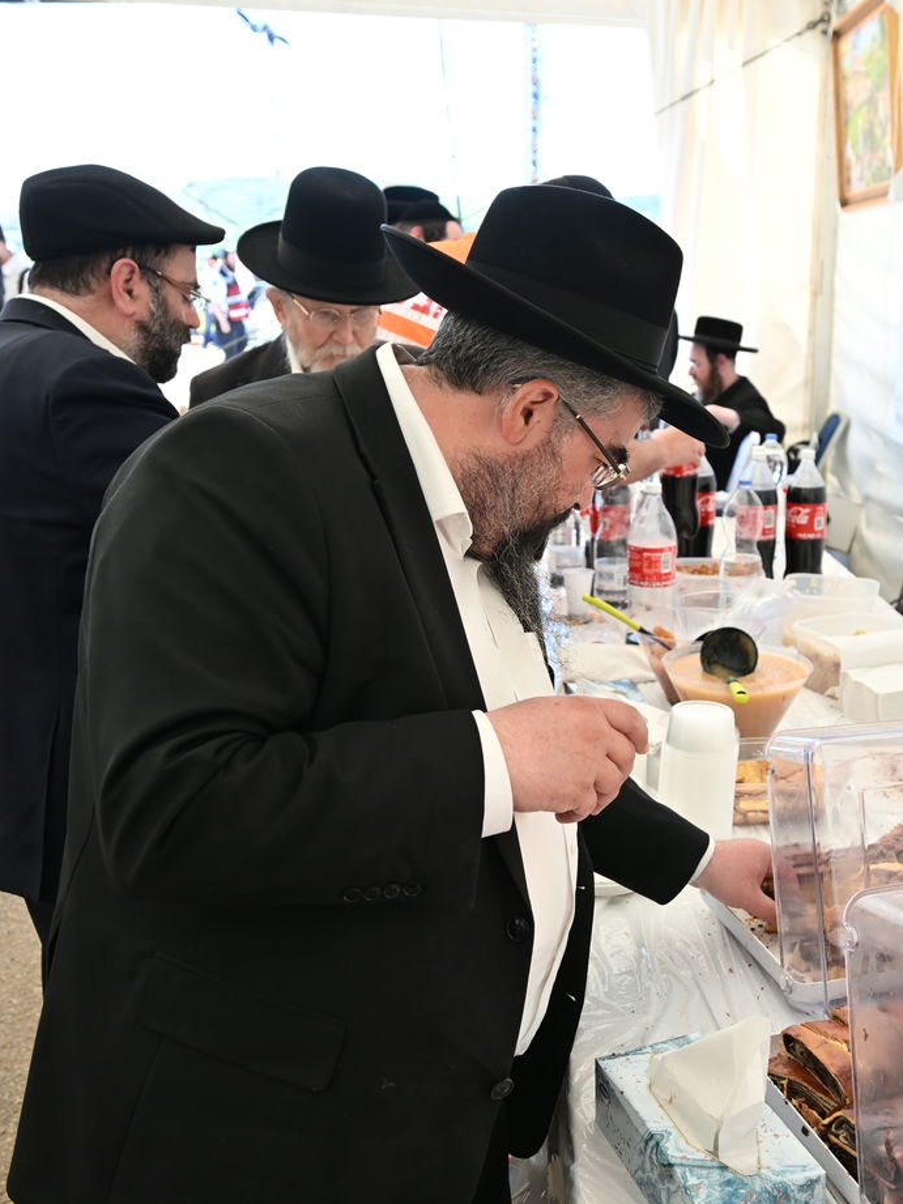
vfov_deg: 49.0
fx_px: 1321
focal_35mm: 38
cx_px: 600
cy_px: 597
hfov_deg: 37.3
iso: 320
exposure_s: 1/200
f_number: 5
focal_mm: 26
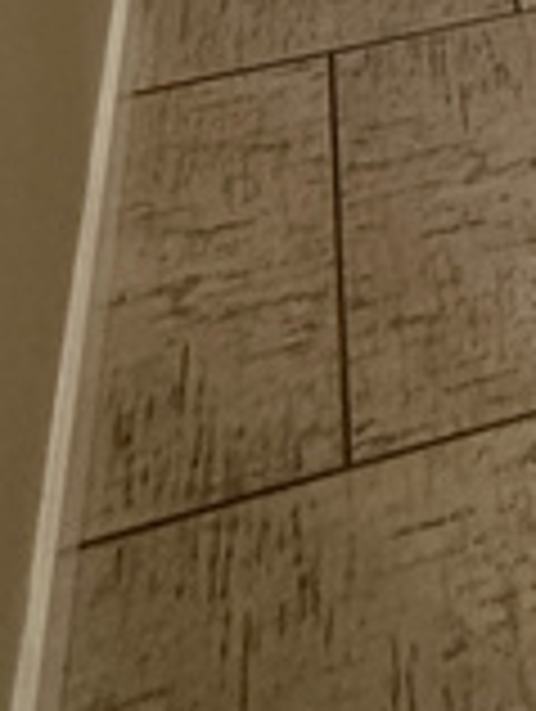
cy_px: -994
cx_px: 667
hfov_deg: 20.1
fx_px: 1400
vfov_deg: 15.2
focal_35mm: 68
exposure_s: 1/60
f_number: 2.2
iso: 400
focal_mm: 2.22
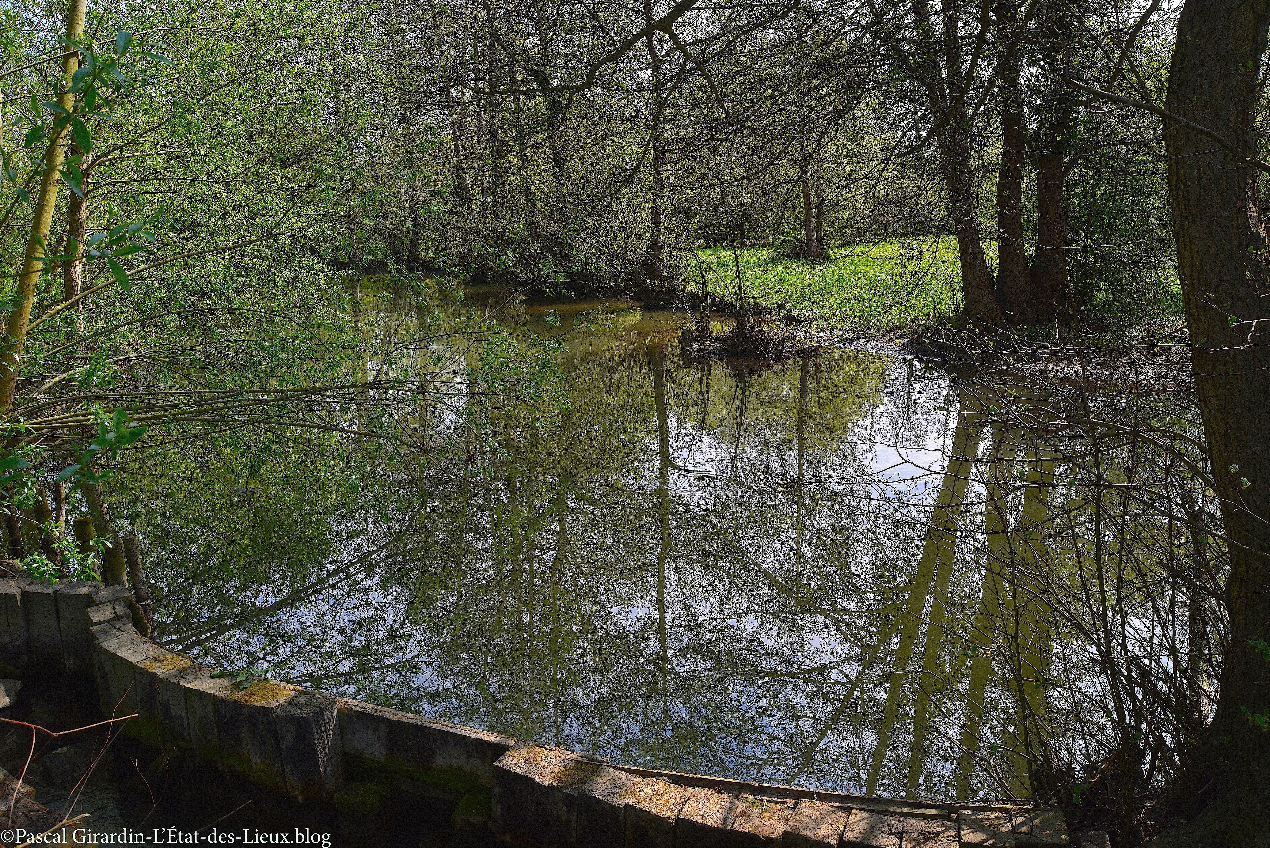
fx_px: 988
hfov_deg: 65.5
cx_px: 635
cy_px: 424
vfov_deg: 46.4
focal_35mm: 28
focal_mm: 28
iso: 200
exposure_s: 1/30
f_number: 16
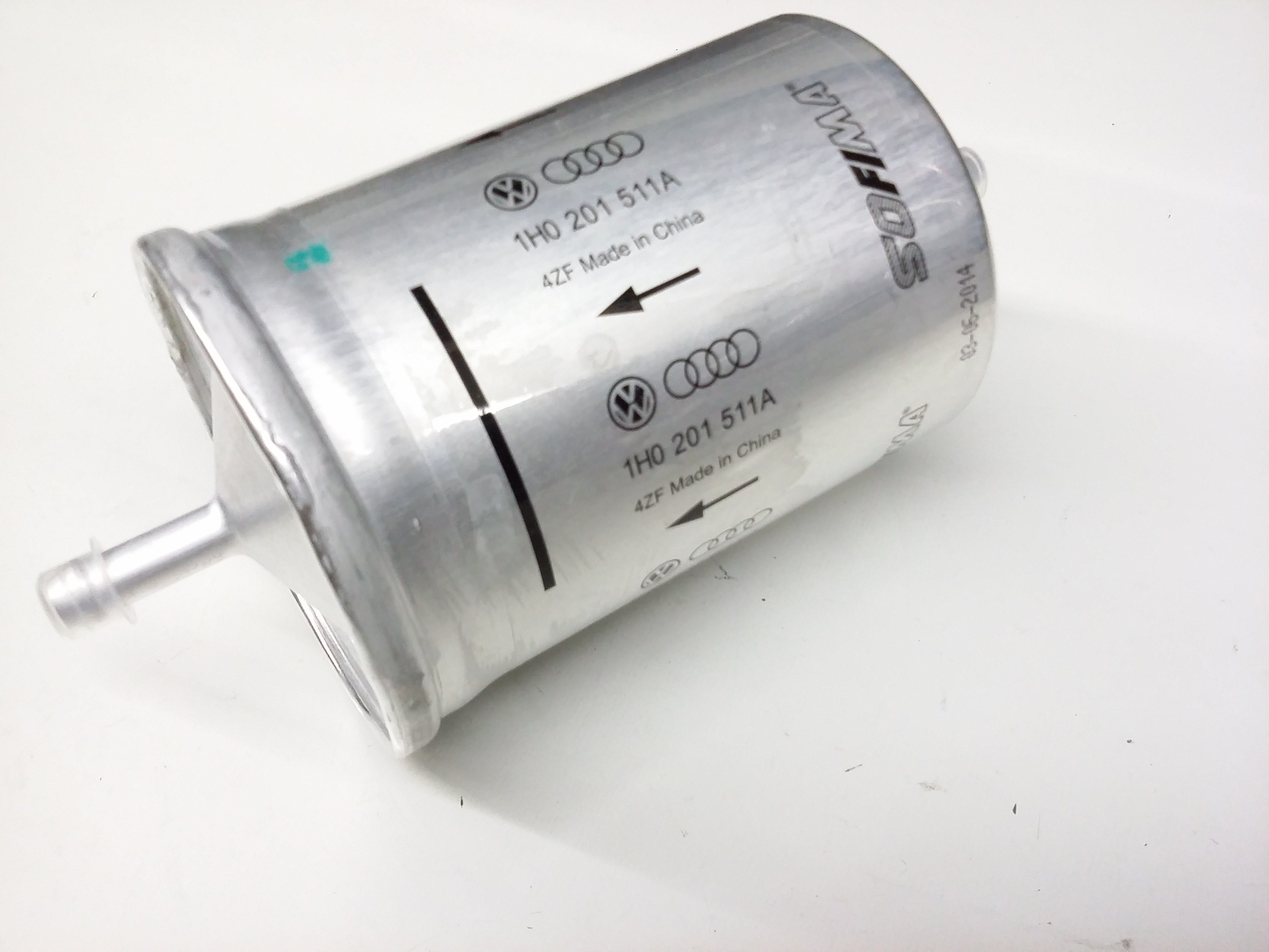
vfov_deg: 44.2
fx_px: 1173
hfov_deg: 56.8
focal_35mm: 32
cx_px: 634
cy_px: 476
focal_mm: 3.4
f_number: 2.4
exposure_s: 1/15
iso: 200
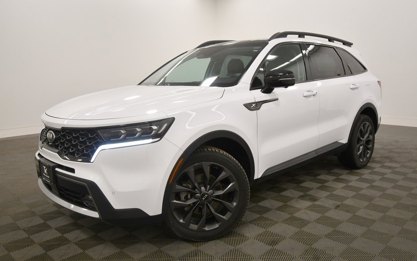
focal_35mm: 29
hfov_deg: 64.6
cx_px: 210
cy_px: 131
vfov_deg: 43.1
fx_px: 330
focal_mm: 19
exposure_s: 1/250
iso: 800
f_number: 5.6
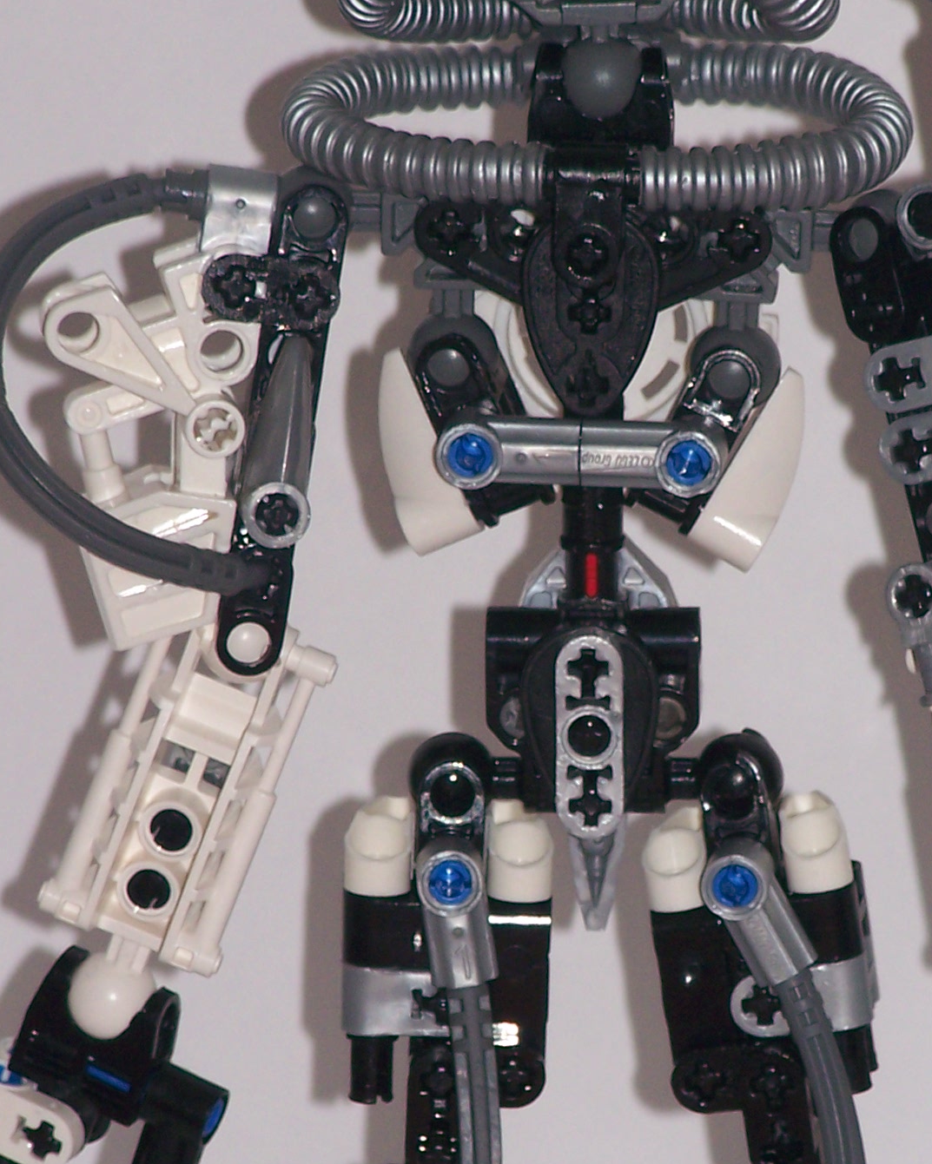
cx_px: 723
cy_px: 743
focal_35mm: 431
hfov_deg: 3.6
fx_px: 14859
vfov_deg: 4.5
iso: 80
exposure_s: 1/160
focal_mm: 34.6
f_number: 3.2
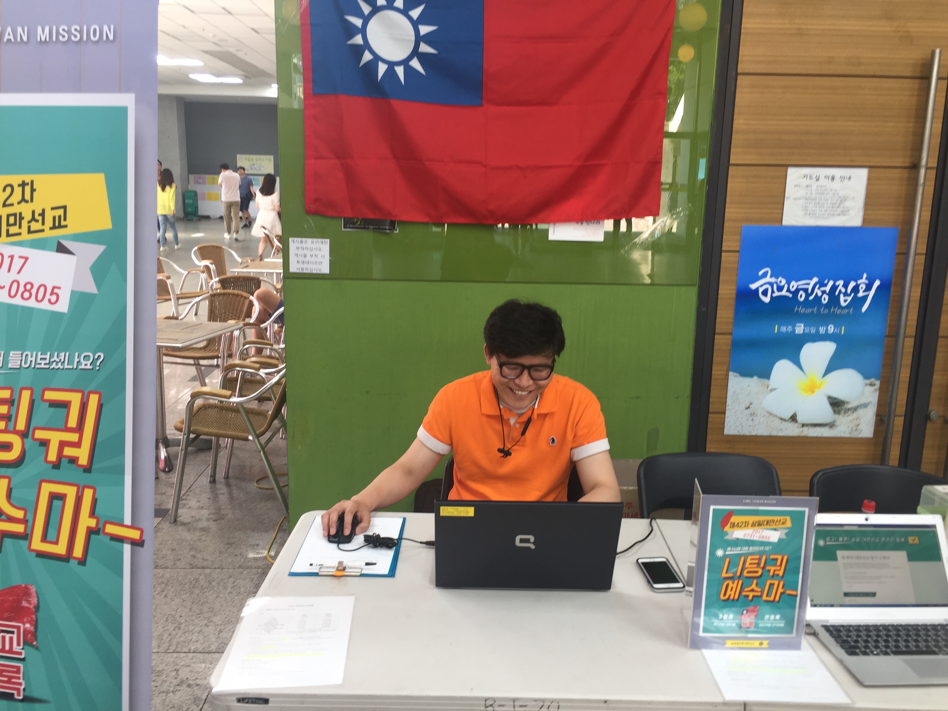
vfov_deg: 48.2
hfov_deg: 61.7
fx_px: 794
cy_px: 356
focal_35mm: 29
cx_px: 474
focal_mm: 4.15
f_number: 2.2
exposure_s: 1/30
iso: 32
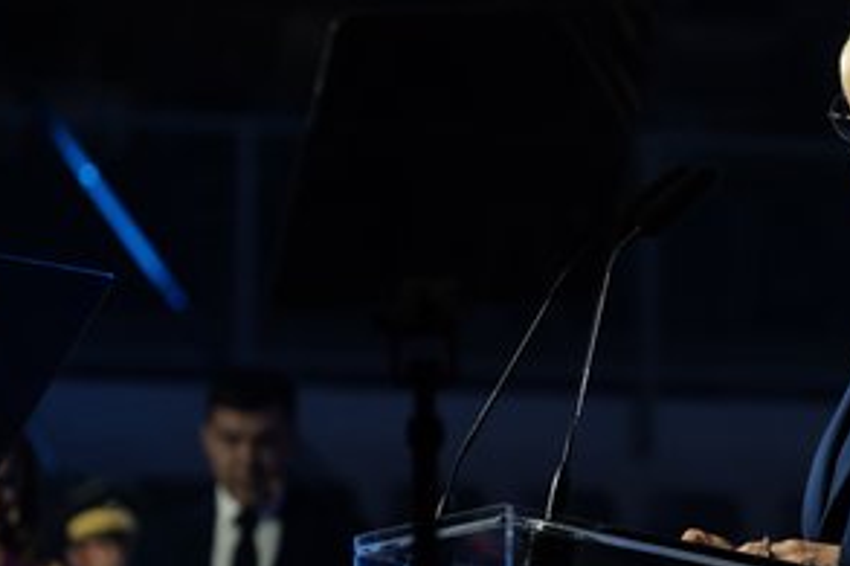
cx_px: 688
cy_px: 245
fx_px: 7197
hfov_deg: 6.8
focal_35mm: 305
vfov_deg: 4.5
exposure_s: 1/250
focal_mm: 119.2
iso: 3200
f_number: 3.6
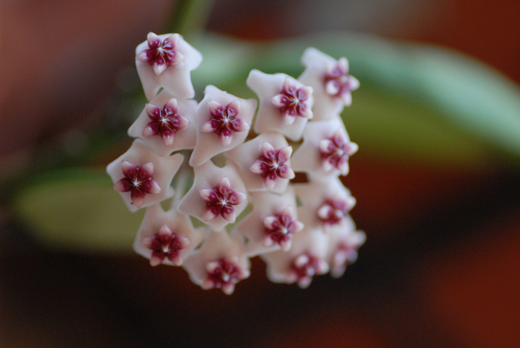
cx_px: 260
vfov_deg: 10.2
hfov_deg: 15.2
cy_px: 174
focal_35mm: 135
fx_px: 1952
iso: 800
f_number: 4
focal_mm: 90
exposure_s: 1/640
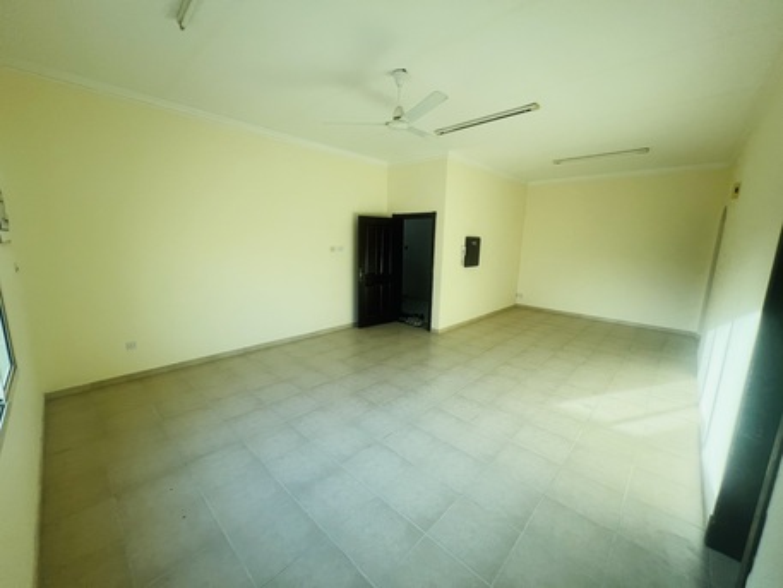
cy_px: 294
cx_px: 392
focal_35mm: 13
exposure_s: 1/99
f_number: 1.8
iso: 125
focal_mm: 1.57
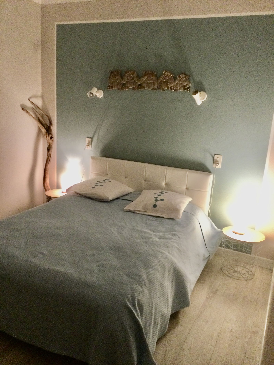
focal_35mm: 31
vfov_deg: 58.3
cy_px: 182
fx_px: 327
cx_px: 137
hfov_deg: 45.4
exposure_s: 1/20
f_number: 2.4
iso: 200
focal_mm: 3.3
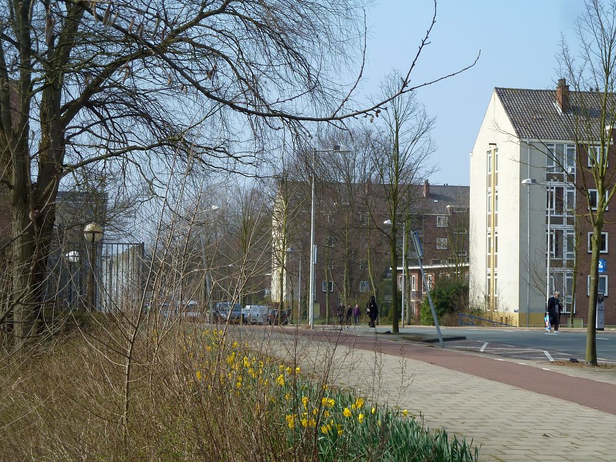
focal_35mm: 83
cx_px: 308
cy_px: 231
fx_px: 1477
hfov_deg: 23.6
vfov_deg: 17.8
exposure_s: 1/320
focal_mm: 13.7
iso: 80
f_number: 4.2
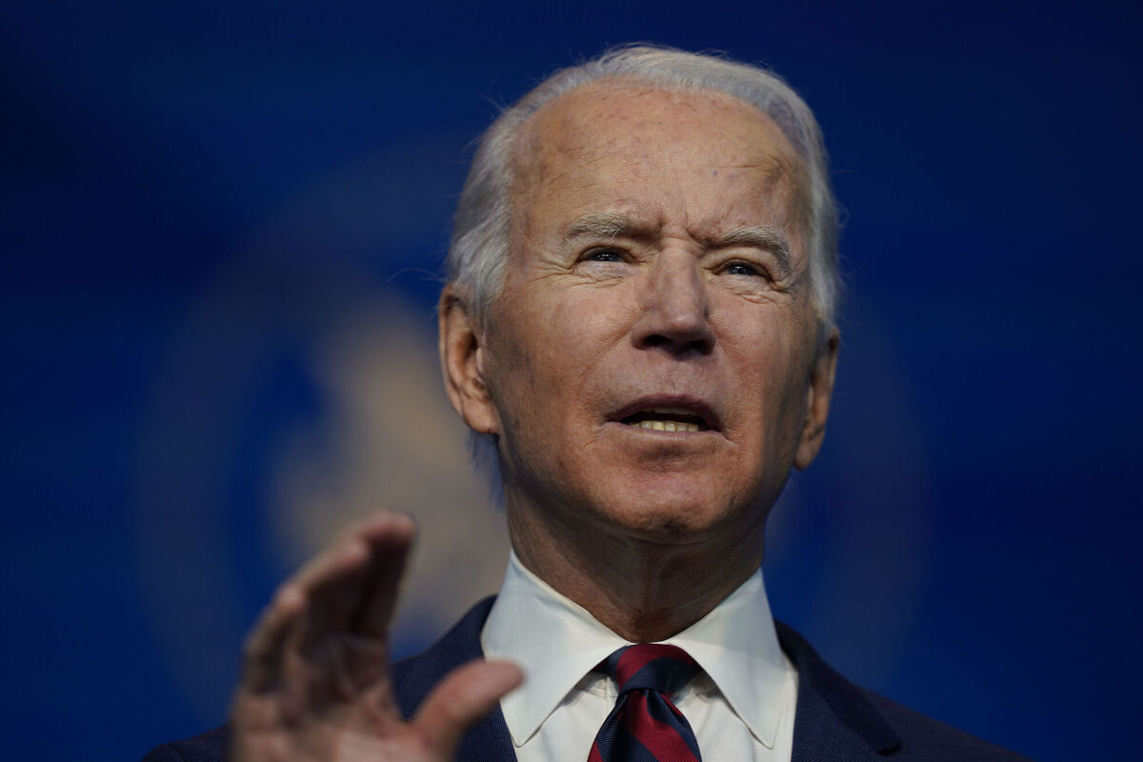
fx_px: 12699
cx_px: 572
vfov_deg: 3.4
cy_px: 381
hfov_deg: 5.2
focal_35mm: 400
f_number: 2.8
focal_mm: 400
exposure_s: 1/125
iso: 200
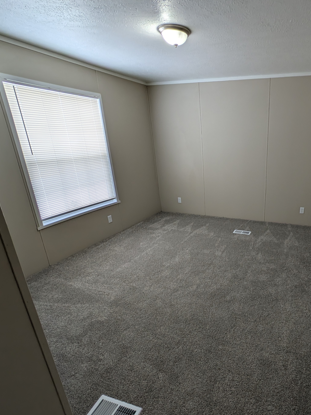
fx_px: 216
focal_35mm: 18
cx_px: 239
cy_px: 218
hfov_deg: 66.5
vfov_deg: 87.7
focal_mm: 2.23
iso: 58
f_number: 1.95
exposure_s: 1/60
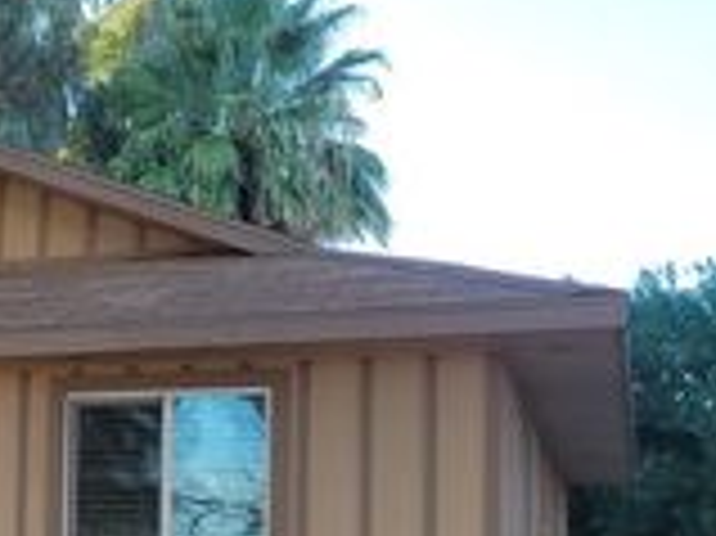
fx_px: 1695
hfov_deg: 20.5
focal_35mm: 82
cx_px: -356
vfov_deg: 17.7
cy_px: 489
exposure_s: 1/268
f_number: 1.8
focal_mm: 5.4
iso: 40
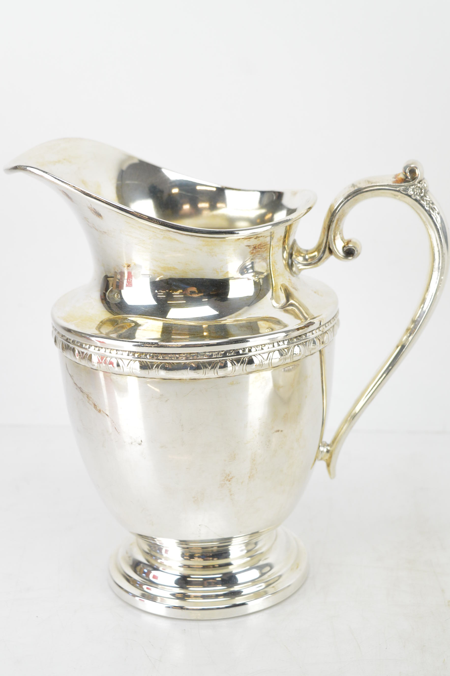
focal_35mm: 61
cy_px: 333
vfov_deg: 32.9
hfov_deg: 22.2
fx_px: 1146
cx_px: 224
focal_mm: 36
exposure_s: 1/80
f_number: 6.3
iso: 800
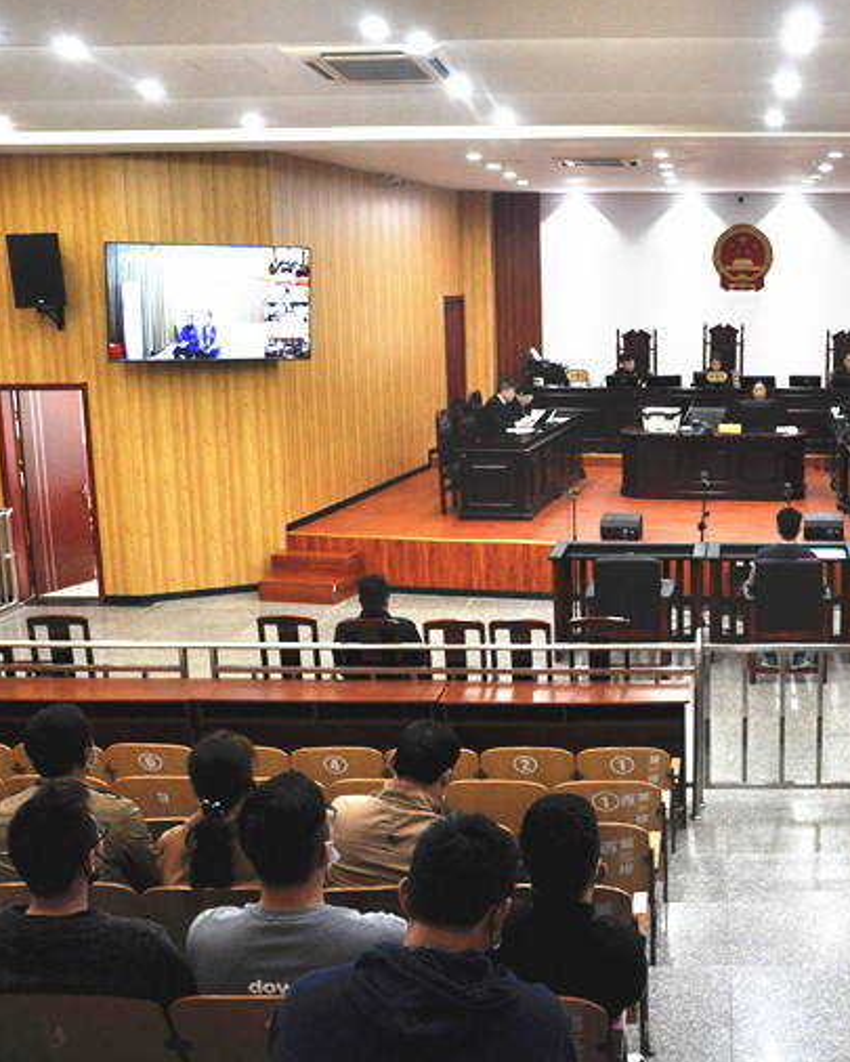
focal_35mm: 39
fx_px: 1226
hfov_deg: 36.5
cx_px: 714
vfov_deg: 46.8
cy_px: 533
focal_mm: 18
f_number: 7.1
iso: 800
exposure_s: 1/50
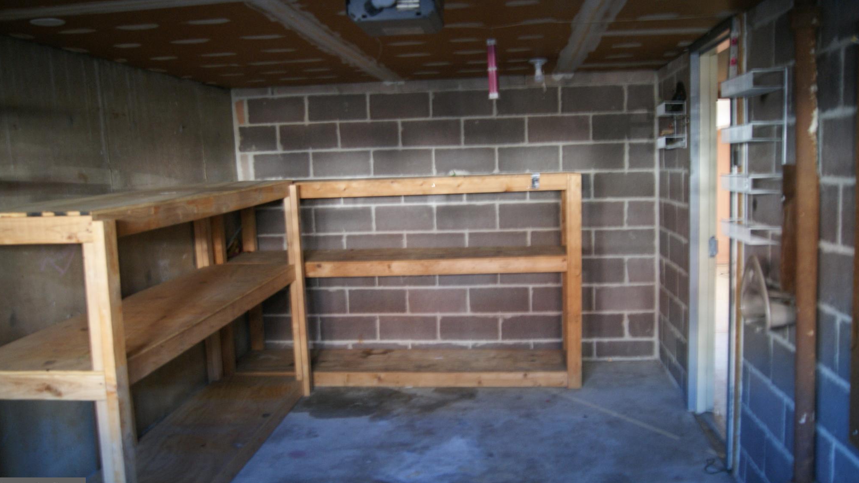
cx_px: 428
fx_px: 729
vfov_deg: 36.6
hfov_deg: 61.0
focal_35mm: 32
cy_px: 217
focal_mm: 20
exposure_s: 1/4
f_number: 3.5
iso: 400
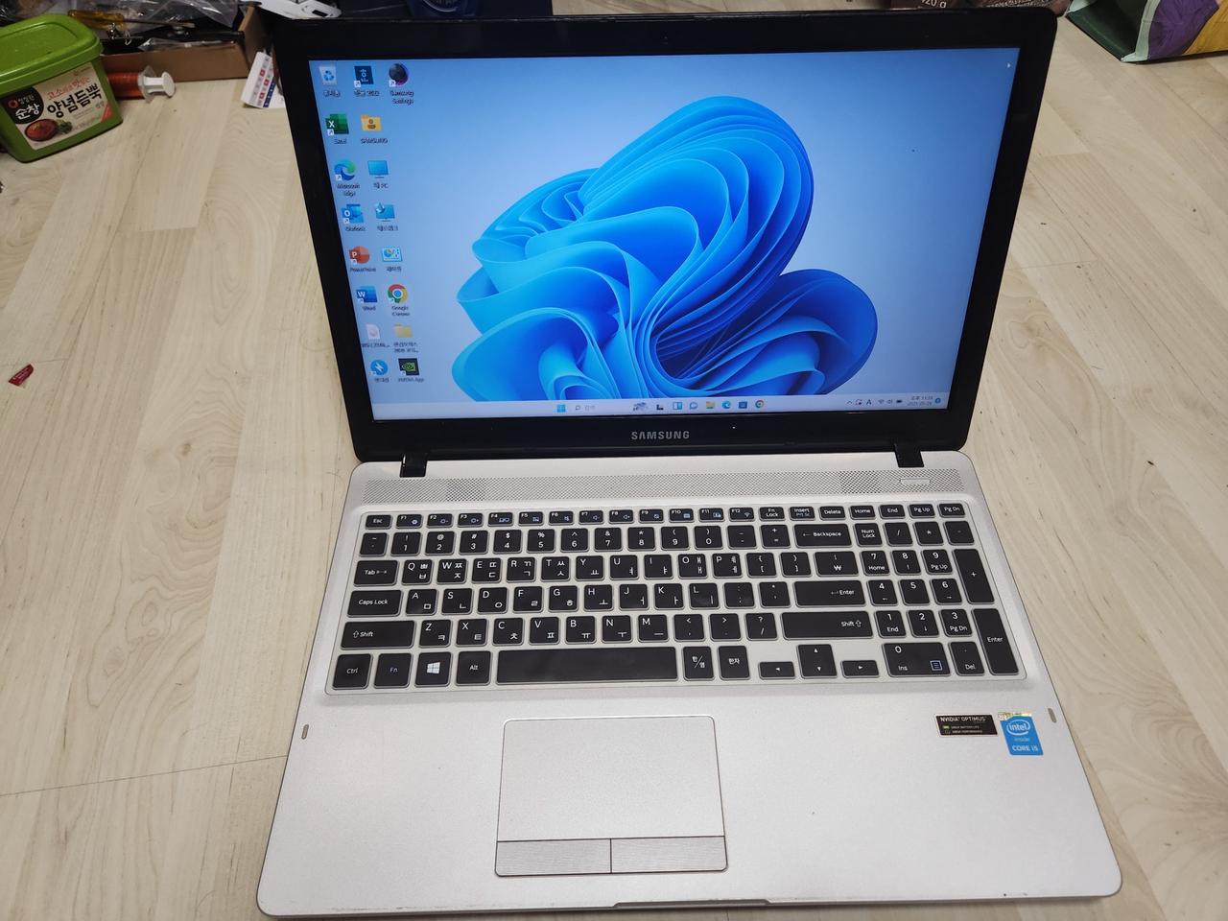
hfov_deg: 73.9
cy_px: 460
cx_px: 614
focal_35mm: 23
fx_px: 816
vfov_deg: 58.9
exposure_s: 1/180
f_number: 1.8
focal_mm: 5.4
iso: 125
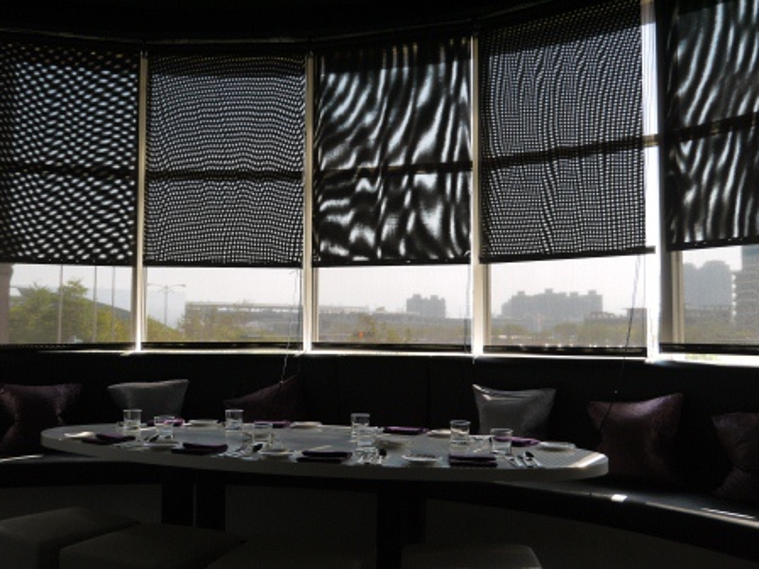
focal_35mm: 36
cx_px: 380
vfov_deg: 39.7
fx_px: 789
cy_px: 284
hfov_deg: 51.4
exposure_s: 1/125
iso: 160
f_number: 4.5
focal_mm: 18
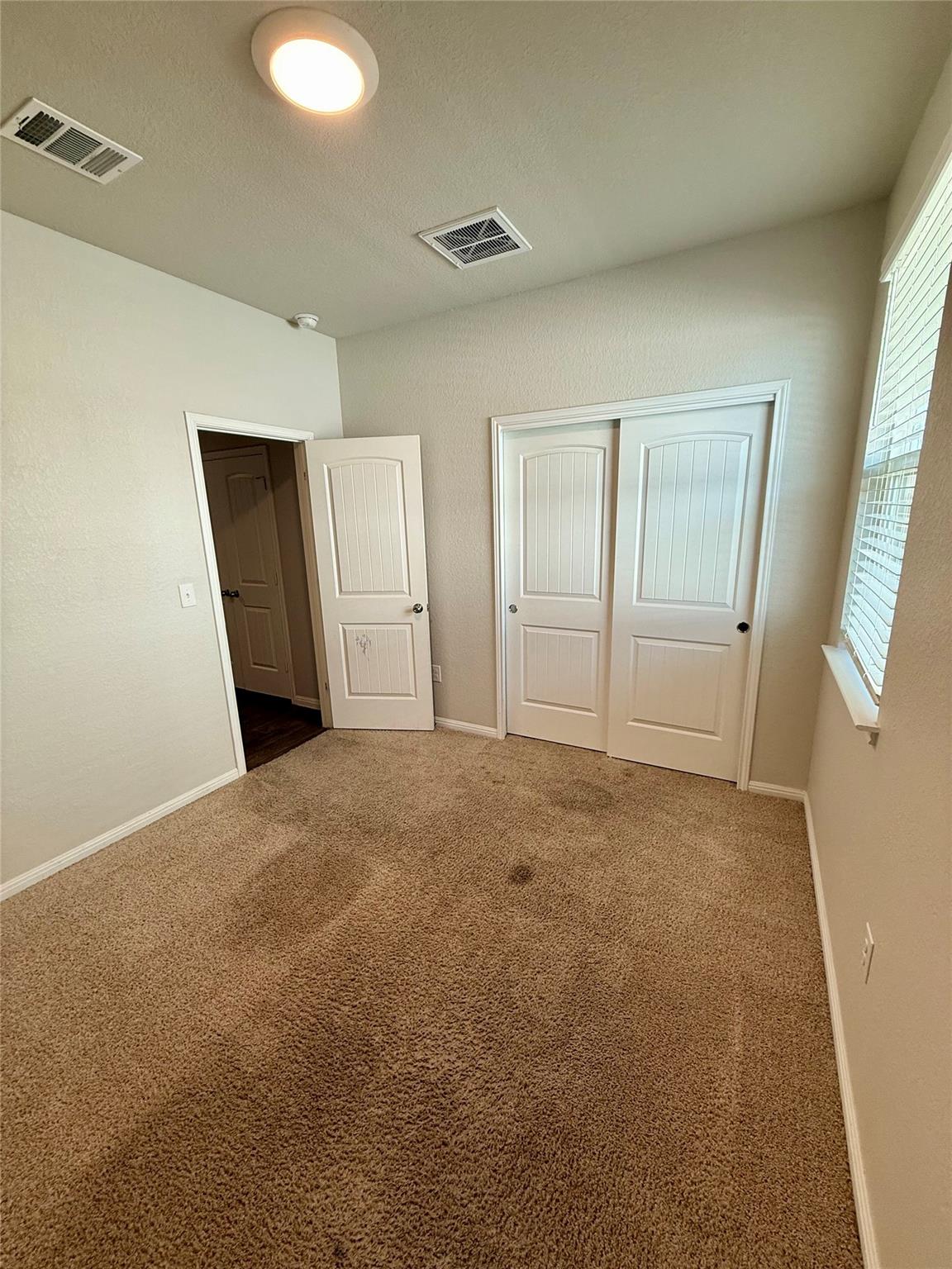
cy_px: 634
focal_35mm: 14
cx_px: 476
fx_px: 513
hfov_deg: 85.7
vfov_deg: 102.1
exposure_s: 1/120
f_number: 2.2
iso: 125
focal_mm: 2.22
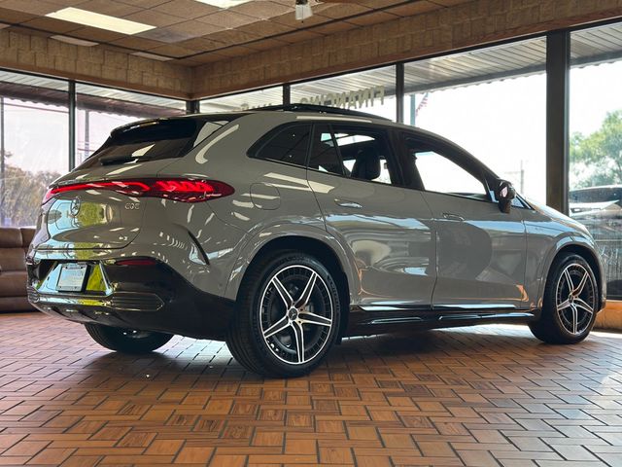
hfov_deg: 39.7
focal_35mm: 48
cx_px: 311
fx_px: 862
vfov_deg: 30.3
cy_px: 234
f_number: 1.78
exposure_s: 1/332
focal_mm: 6.86
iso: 80
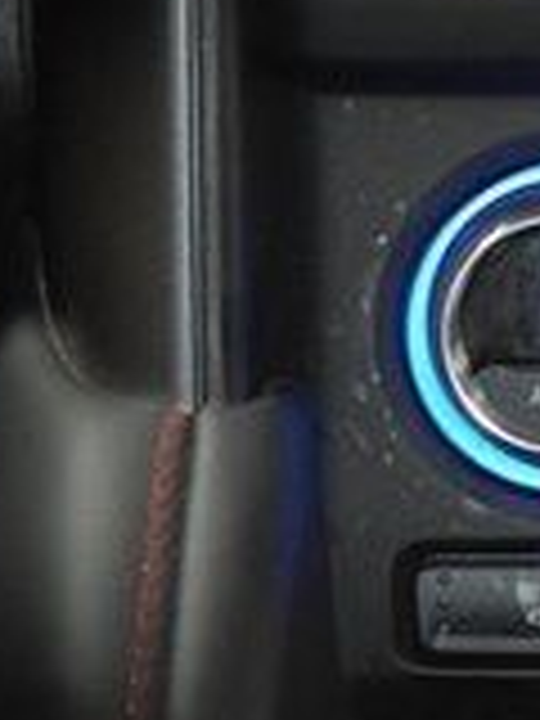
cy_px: 241
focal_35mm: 405
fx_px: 8424
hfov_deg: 3.6
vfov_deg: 4.9
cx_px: 1156
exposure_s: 1/20
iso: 3200
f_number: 4.5
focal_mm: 70
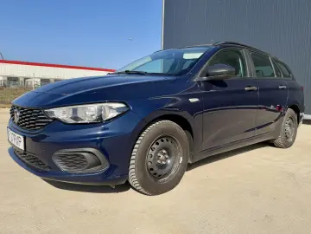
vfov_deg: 56.8
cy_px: 117
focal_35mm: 24
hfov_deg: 71.6
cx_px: 156
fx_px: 216
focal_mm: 6.76
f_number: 1.78
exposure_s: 1/4975
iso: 80
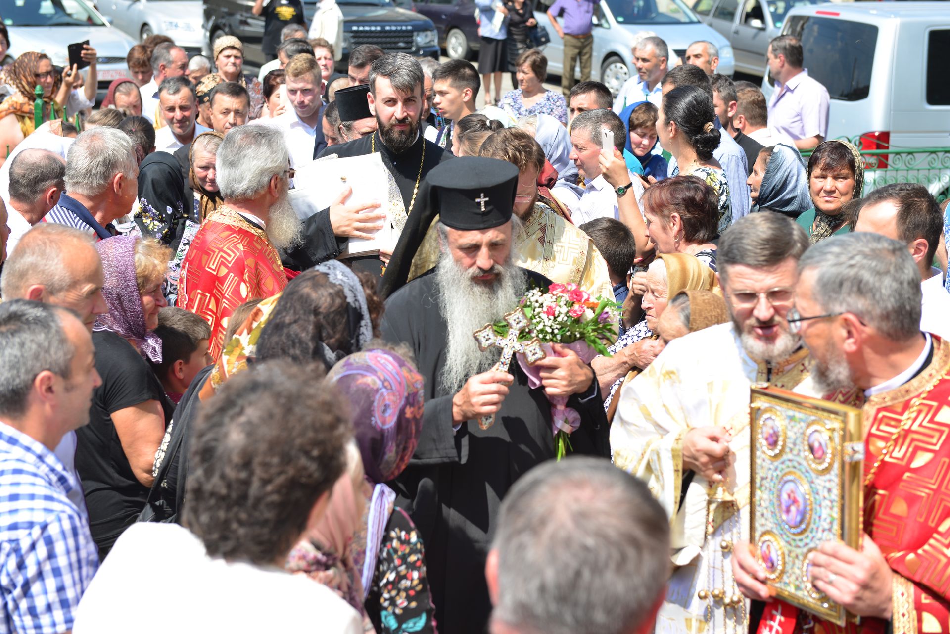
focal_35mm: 70
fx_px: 1848
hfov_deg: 28.8
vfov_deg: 19.5
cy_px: 317
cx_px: 475
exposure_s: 1/250
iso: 100
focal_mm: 70
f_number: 4.5
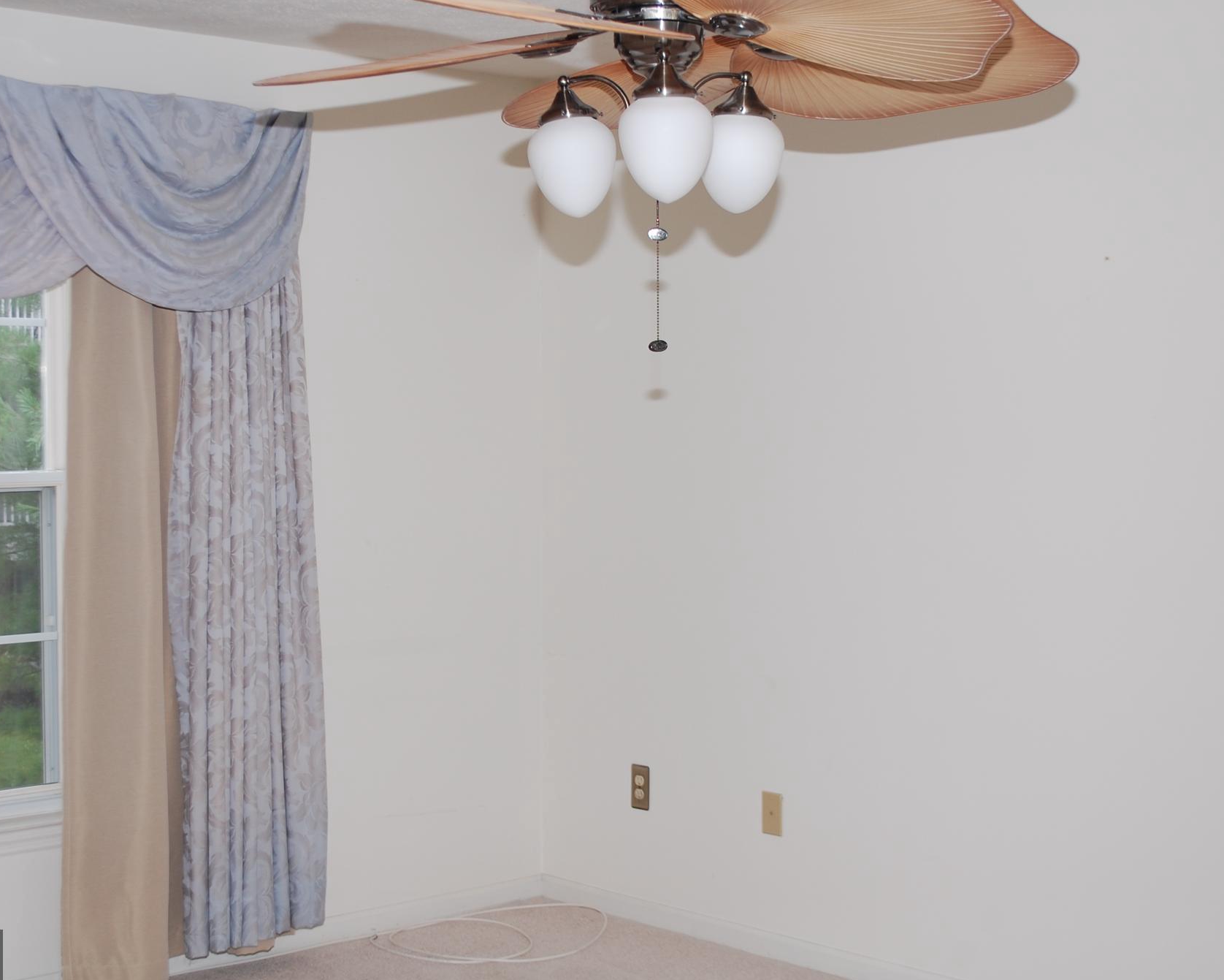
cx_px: 589
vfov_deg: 27.6
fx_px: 1993
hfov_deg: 34.1
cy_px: 485
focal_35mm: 55
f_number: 5
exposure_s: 1/60
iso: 200
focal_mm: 32
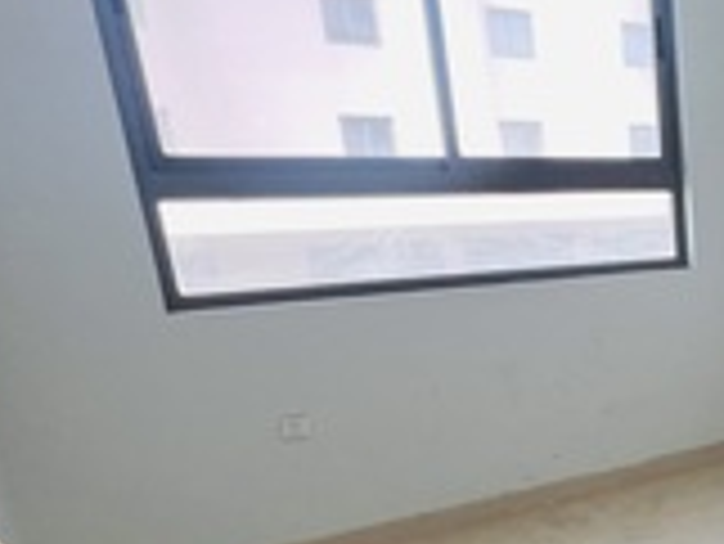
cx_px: 825
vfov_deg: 37.5
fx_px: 774
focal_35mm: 37
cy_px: 425
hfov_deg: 39.4
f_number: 1.8
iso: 80
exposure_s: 1/99
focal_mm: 1.57
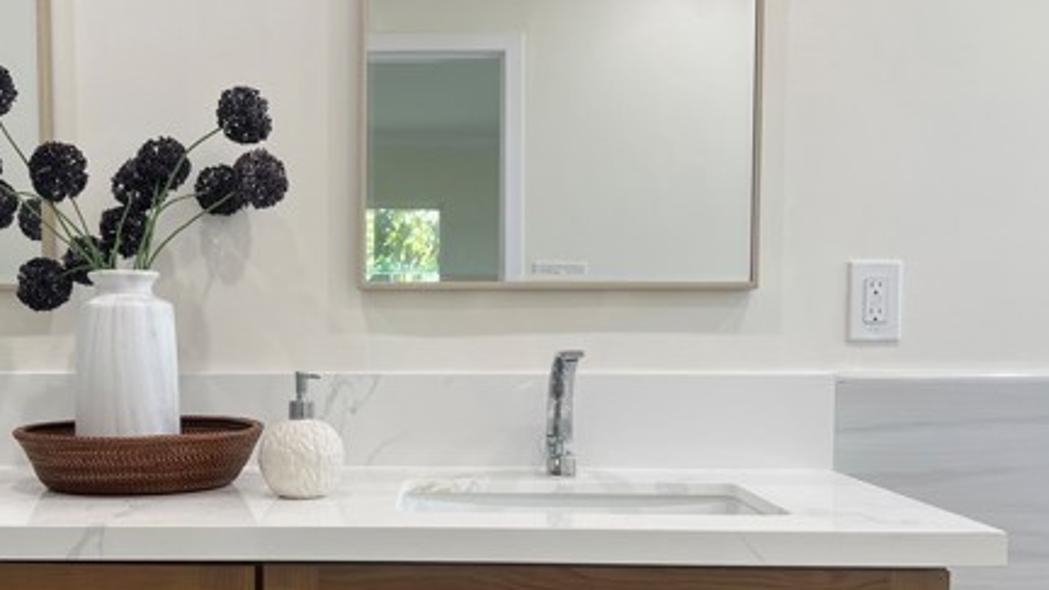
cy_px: 410
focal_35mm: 42
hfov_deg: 47.8
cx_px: 376
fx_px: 1168
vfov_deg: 28.1
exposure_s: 1/120
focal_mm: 5.7
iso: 50
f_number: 1.5
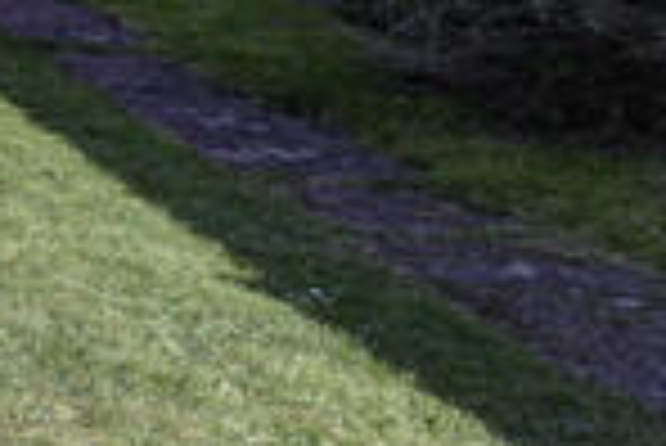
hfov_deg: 15.7
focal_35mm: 97
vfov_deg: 12.6
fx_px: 1796
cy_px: -408
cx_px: -738
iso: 100
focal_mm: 14
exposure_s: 1/100
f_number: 10
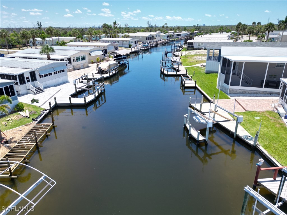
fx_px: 199
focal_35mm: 24
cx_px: 144
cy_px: 108
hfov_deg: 71.6
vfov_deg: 56.8
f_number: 1.7
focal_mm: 6.72
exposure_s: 1/2000
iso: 110
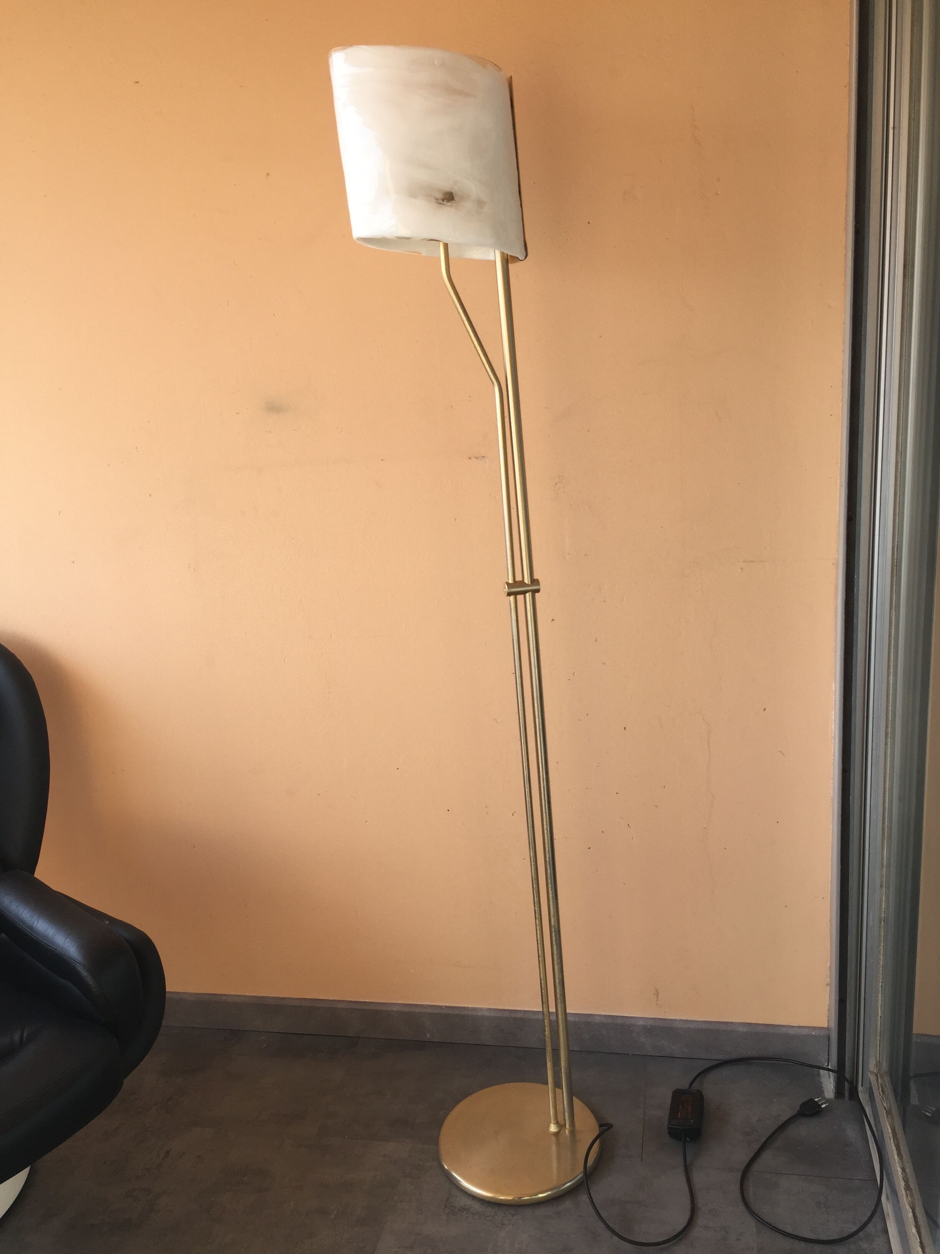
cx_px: 470
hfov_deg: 48.2
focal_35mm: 29
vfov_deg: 61.7
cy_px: 627
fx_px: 1050
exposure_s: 1/267
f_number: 2.2
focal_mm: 4.15
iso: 32
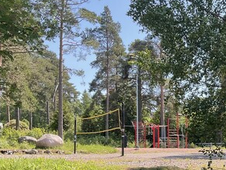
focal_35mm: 58
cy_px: 147
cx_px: 203
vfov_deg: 24.7
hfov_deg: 31.6
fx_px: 379
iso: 16
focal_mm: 3
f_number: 1.8
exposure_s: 1/370
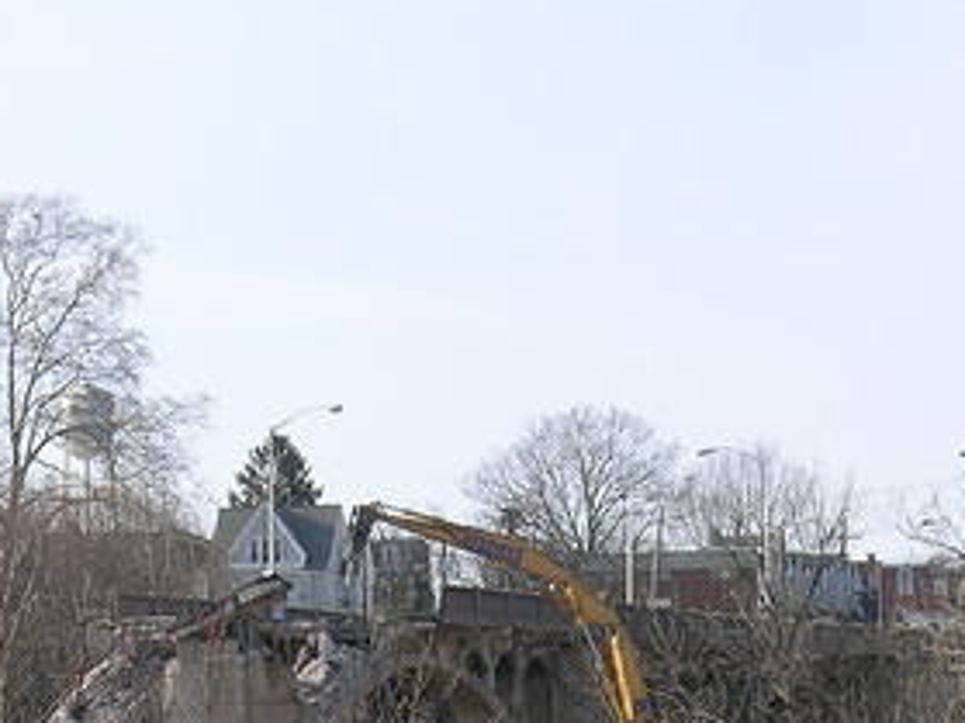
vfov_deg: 8.6
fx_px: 4793
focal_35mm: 172
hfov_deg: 11.5
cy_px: 761
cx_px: 453
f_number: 7.1
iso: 50
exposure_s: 1/162
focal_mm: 15.6
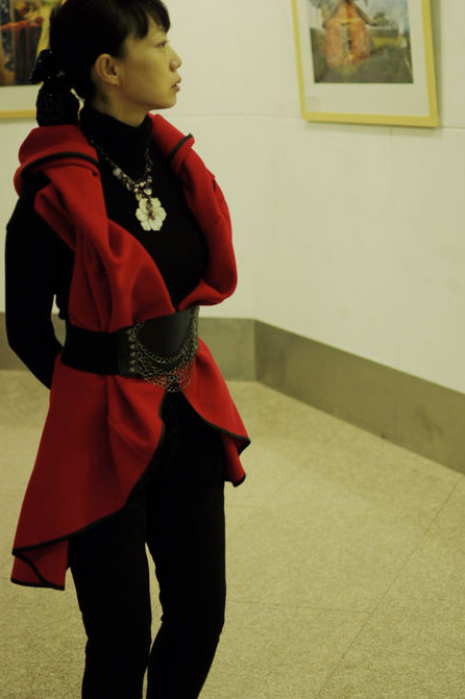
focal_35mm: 71
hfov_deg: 19.2
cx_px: 231
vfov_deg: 28.6
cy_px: 347
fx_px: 1372
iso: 200
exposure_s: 1/160
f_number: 2
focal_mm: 35
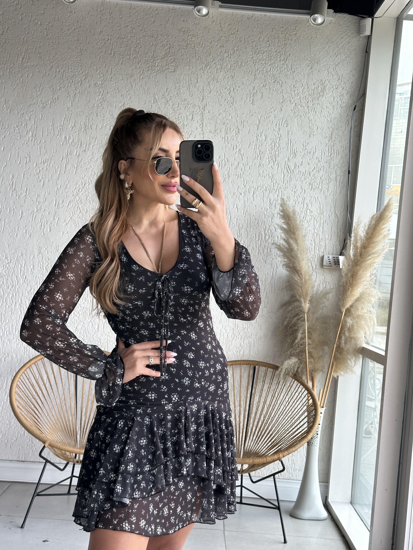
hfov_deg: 30.3
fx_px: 764
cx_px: 206
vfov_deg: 39.7
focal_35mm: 48
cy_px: 275
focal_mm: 6.86
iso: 80
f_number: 1.78
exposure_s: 1/121
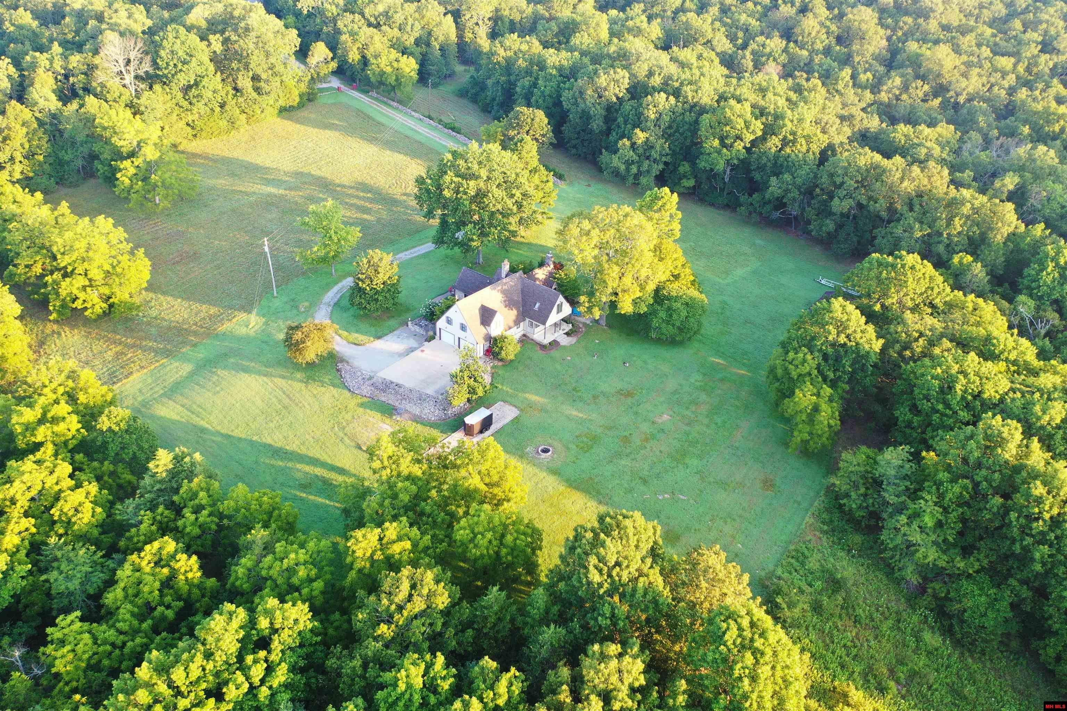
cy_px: 356
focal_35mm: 28
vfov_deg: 46.4
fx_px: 830
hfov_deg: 65.5
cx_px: 534
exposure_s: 1/50
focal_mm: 10.26
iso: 100
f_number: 3.5
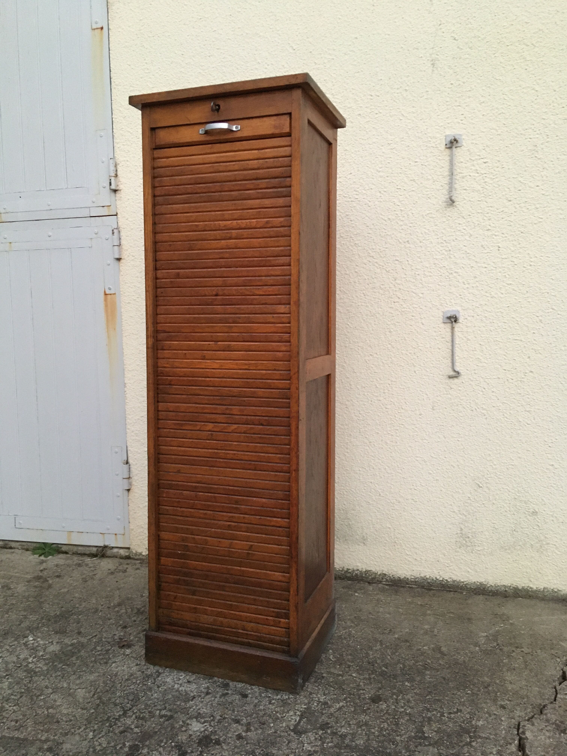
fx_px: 633
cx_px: 284
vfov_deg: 61.7
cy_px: 378
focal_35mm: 29
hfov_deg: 48.2
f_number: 2.2
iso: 200
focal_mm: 4.15
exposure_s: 1/17
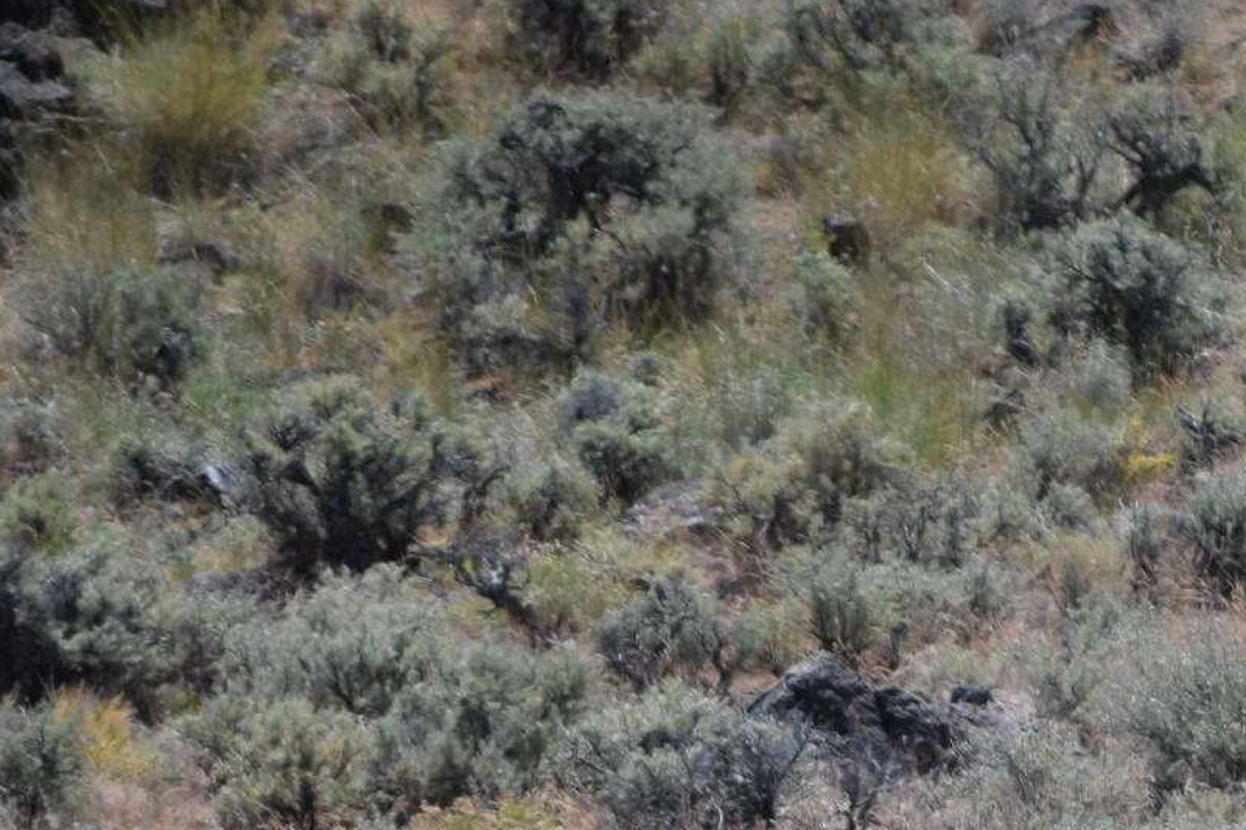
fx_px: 36927
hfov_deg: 1.9
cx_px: 1383
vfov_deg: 1.3
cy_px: 1446
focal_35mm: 1067
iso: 200
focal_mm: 190
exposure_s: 1/800
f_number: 7.1
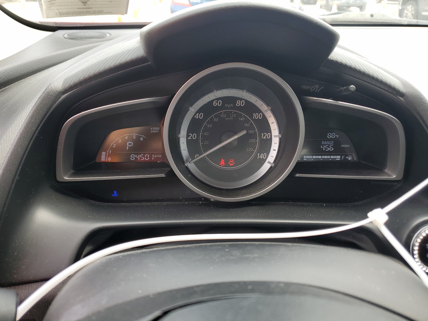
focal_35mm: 26
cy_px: 160
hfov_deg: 67.3
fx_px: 321
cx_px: 214
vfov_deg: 53.1
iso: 50
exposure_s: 1/303
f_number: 1.5
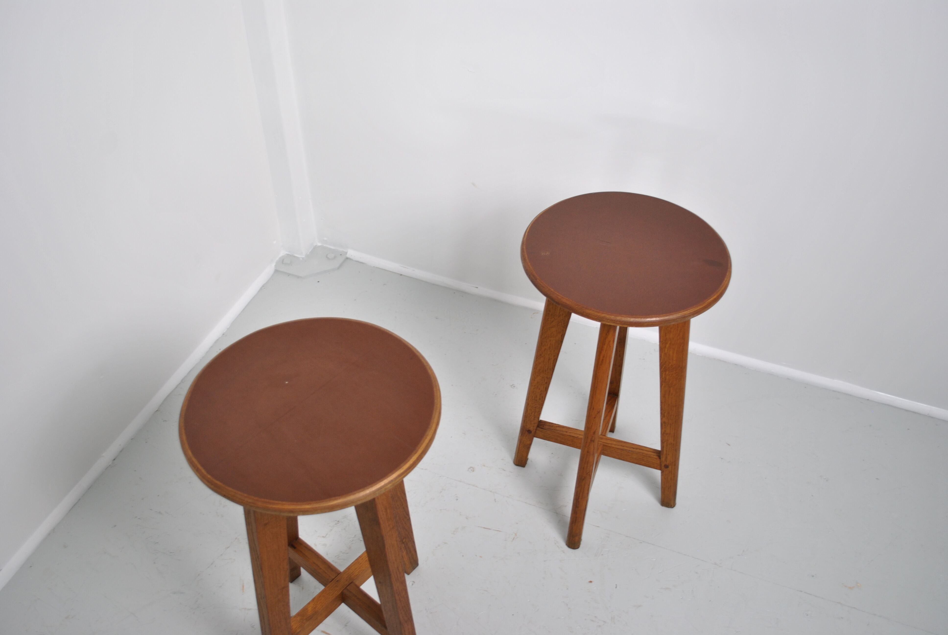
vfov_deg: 40.1
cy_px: 318
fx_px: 870
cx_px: 474
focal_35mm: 33
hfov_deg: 57.2
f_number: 4
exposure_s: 1/30
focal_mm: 22
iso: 200
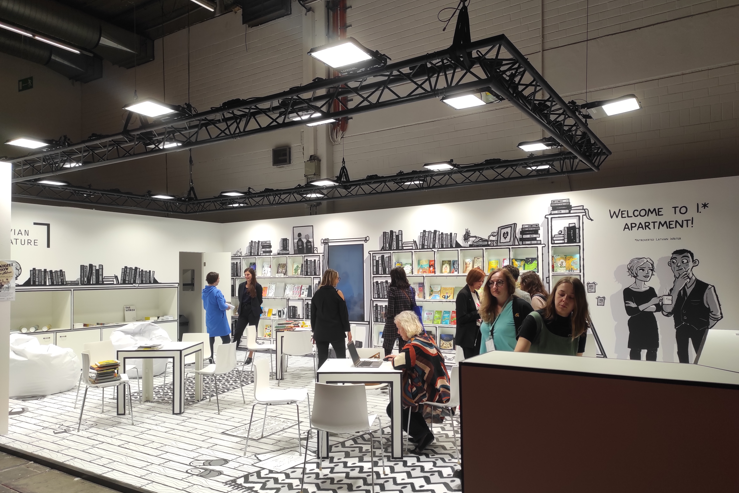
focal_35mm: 26
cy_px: 262
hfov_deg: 69.4
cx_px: 370
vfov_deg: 49.5
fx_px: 534
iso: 100
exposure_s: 1/134
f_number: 1.89
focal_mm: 5.43
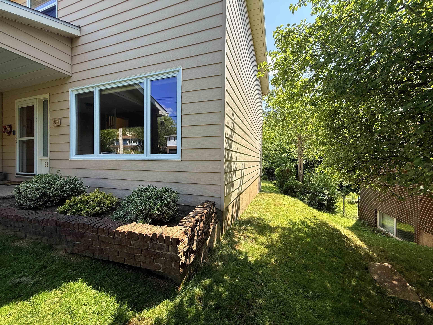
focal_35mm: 14
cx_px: 216
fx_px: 175
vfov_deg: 85.7
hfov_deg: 102.1
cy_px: 162
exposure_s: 1/625
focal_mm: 2.22
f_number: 2.2
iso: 50
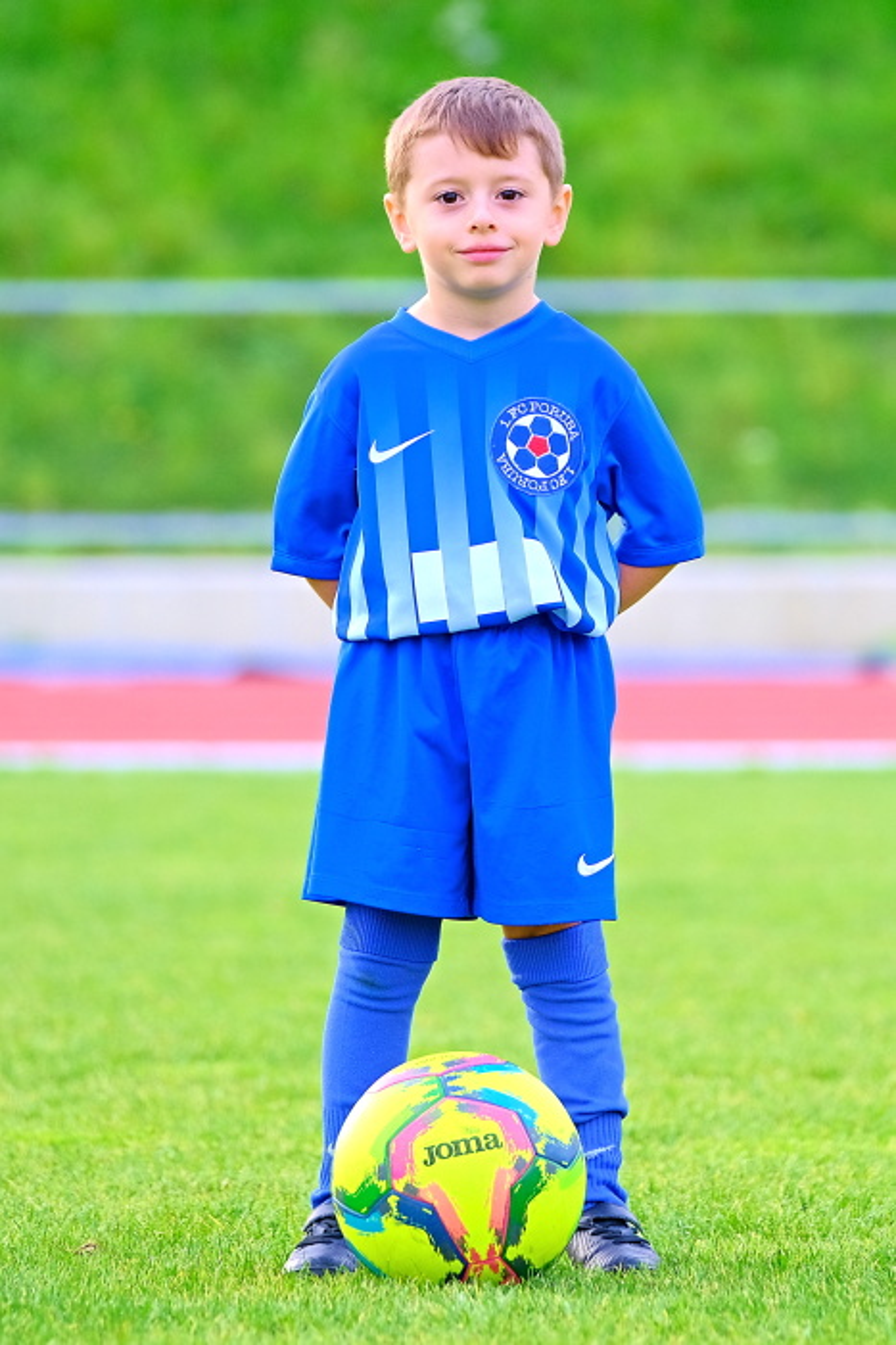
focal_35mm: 186
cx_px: 448
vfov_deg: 11.1
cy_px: 672
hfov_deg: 7.4
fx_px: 6947
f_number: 2.8
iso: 320
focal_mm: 124.3
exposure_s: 1/480
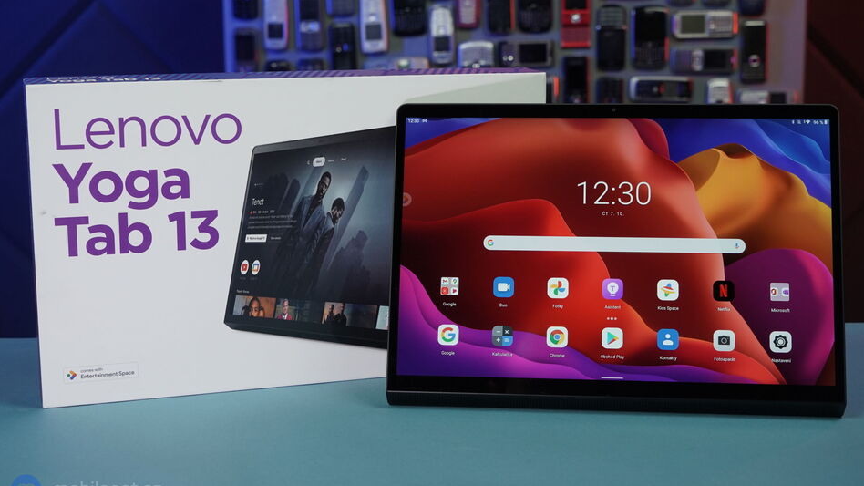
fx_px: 1191
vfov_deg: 23.0
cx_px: 437
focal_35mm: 52
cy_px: 225
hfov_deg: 39.9
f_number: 8
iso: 1600
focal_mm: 49
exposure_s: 1/160
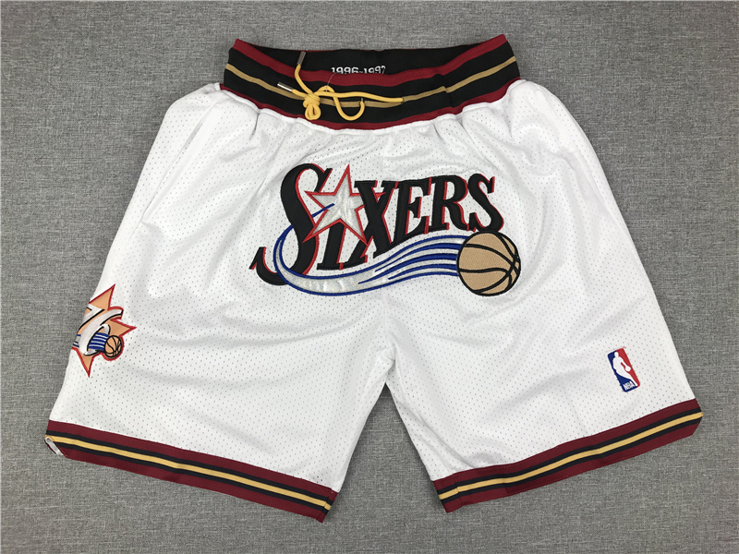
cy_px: 277
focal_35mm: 28
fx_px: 598
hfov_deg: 63.4
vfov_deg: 49.7
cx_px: 370
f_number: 1.8
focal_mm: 3.99
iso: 25
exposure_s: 1/100
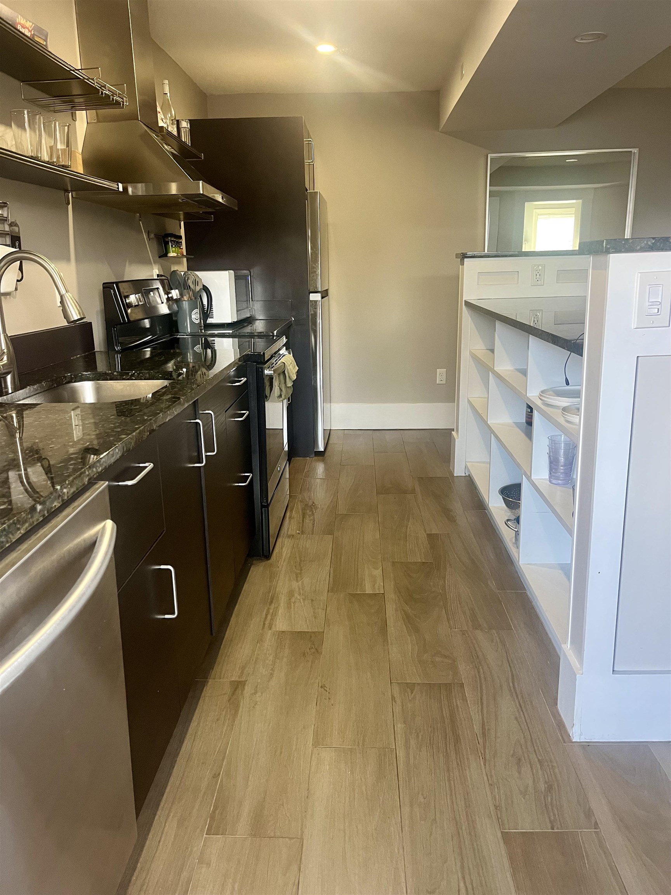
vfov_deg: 67.3
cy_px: 448
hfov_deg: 53.1
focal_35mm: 26
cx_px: 336
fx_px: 672
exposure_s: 1/60
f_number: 1.6
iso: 200
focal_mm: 5.1
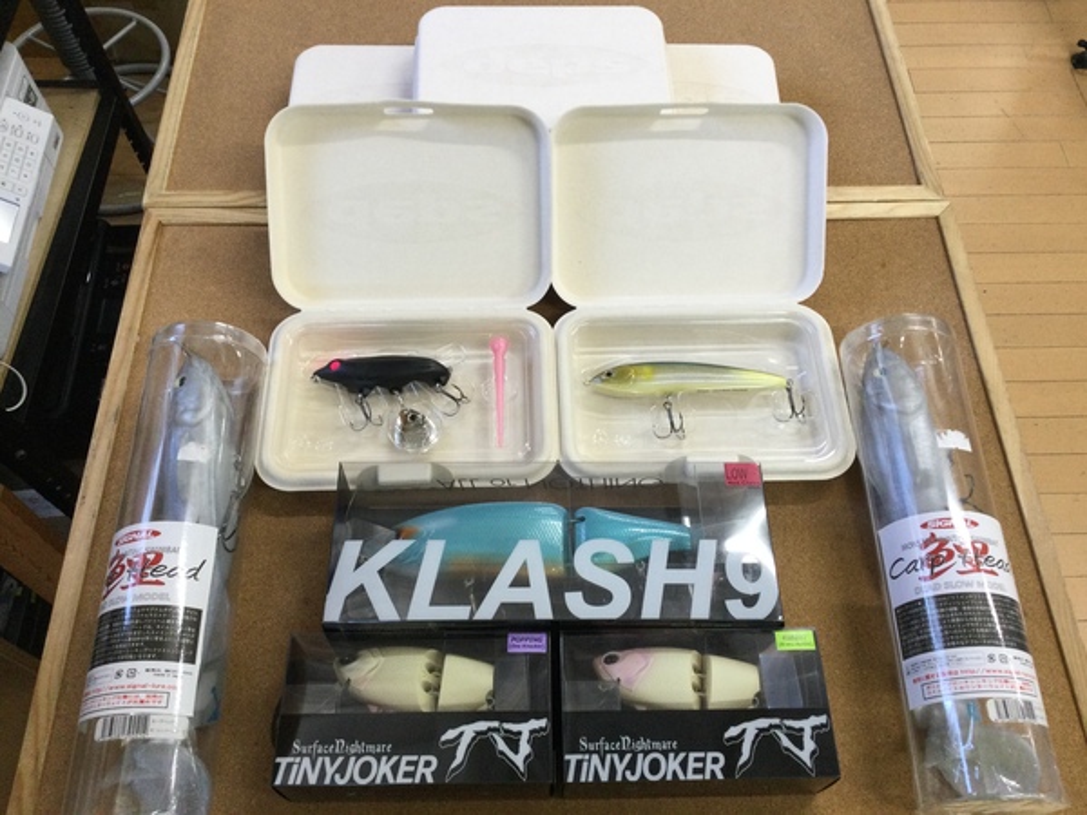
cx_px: 544
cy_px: 408
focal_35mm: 31
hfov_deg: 58.4
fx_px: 973
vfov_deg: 45.4
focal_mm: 3.3
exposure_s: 1/30
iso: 32
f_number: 2.4
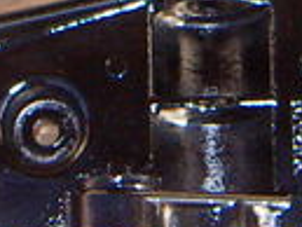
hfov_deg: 11.0
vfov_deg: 8.3
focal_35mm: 179
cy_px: 126
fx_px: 1563
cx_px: 199
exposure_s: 1/100
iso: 125
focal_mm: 4.7
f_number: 6.7
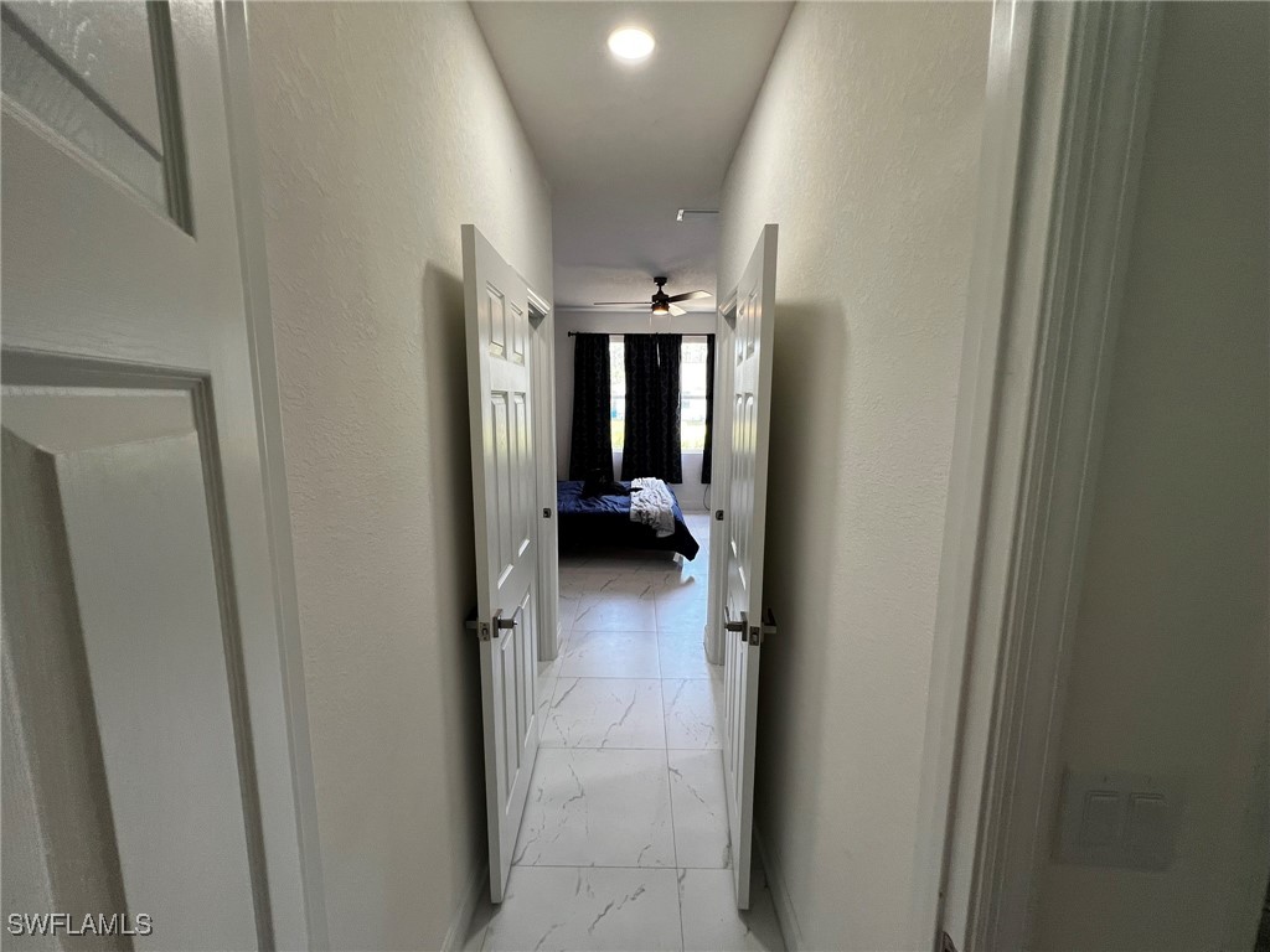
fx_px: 477
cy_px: 476
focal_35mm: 13
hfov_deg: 106.2
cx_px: 635
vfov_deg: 89.9
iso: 160
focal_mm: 1.57
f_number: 1.8
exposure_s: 1/120
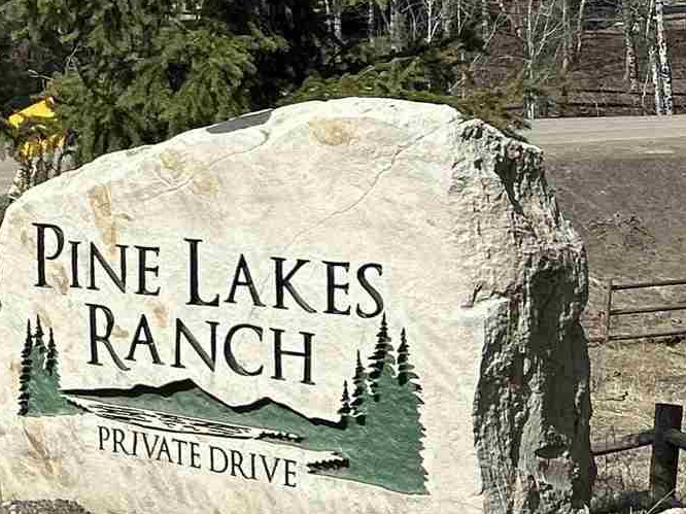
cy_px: 228
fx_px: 2377
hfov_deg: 14.4
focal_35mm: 120
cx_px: -564
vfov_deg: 12.3
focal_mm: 5.7
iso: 50
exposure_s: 1/3968
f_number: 1.5
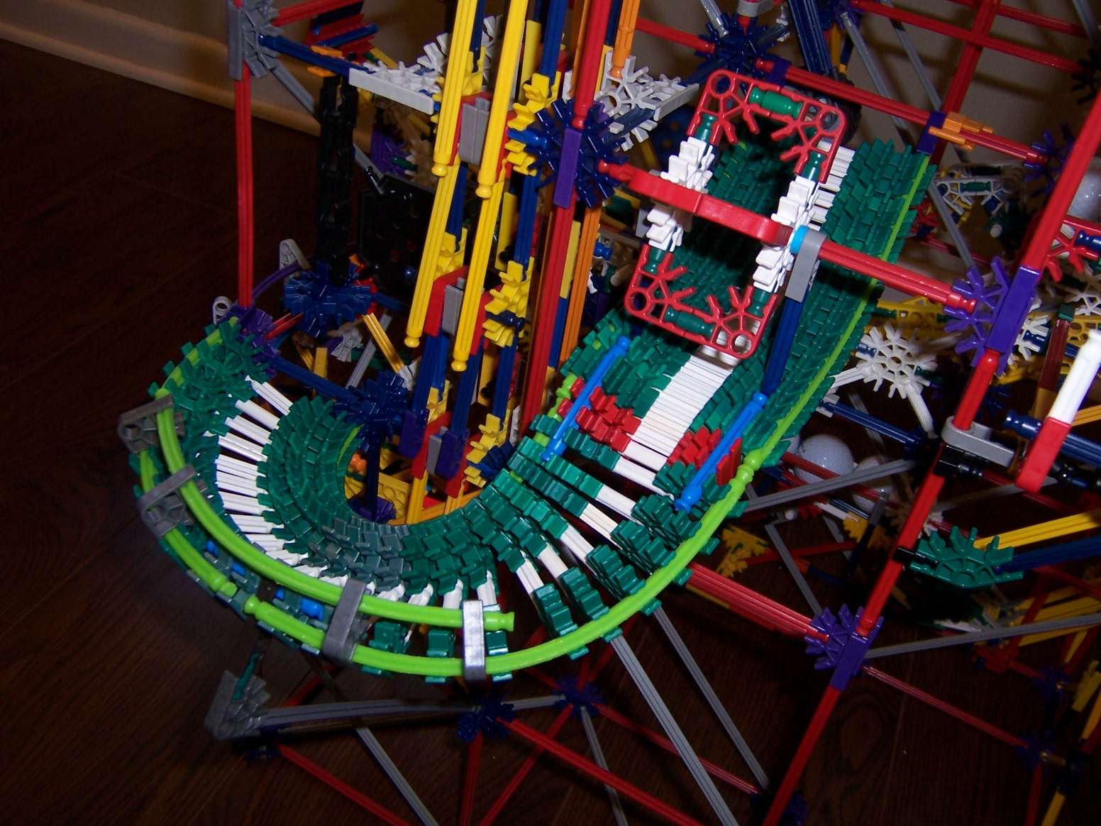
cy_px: 413
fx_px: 1050
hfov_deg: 55.4
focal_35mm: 33
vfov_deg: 42.9
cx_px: 550
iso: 80
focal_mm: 5.5
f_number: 2.8
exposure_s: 1/60
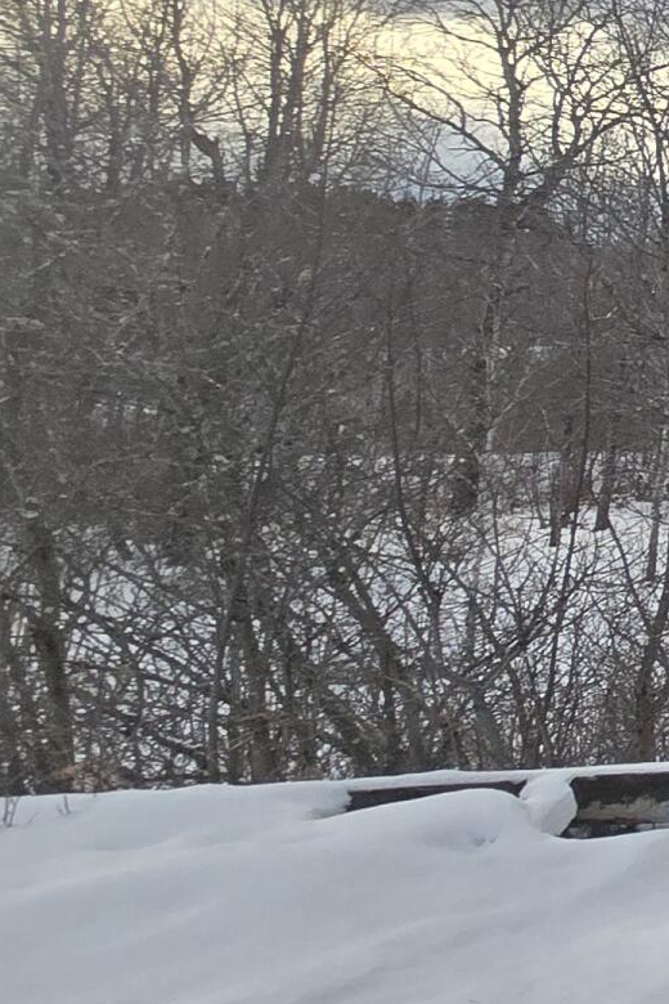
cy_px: 67
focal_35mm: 52
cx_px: 1841
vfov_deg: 35.5
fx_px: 1449
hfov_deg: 12.8
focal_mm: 2.2
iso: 50
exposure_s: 1/1418
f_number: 2.2
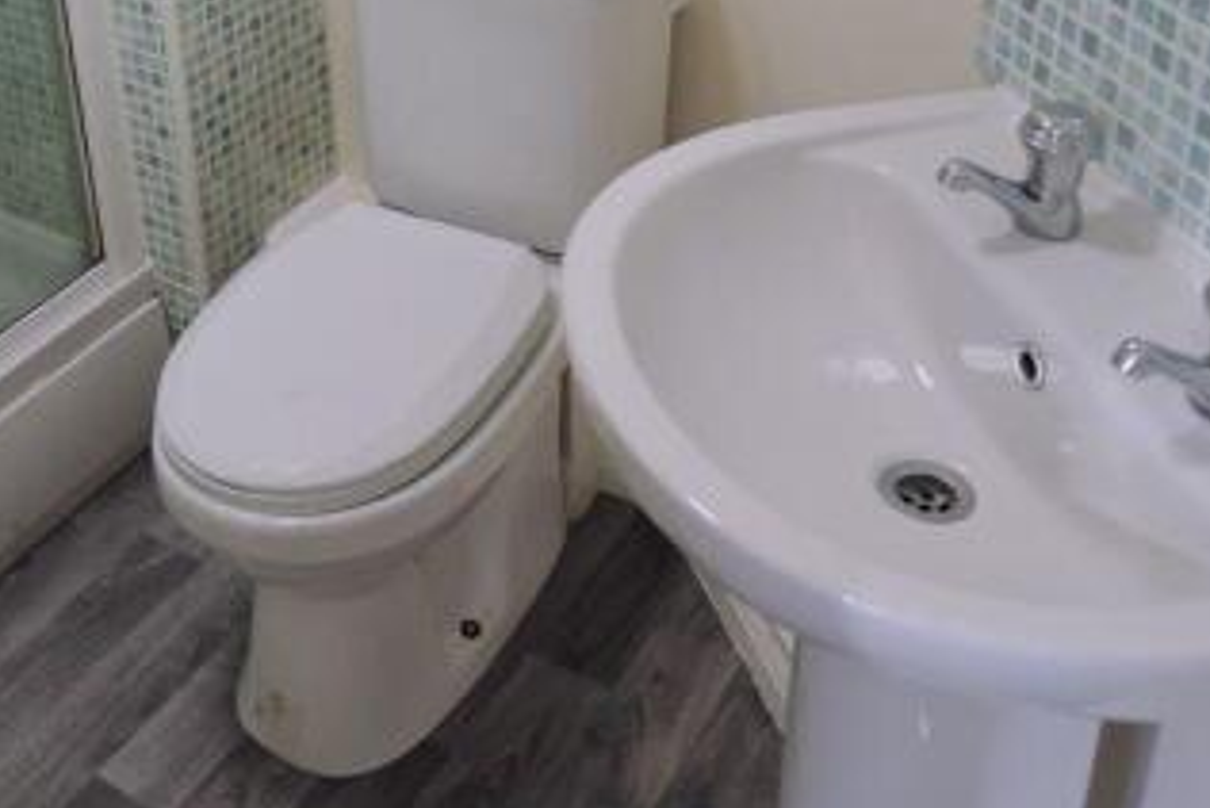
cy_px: 2
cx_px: 243
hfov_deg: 40.9
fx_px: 1547
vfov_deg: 27.6
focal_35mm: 46
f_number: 1.8
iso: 400
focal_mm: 5.1
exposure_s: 1/25
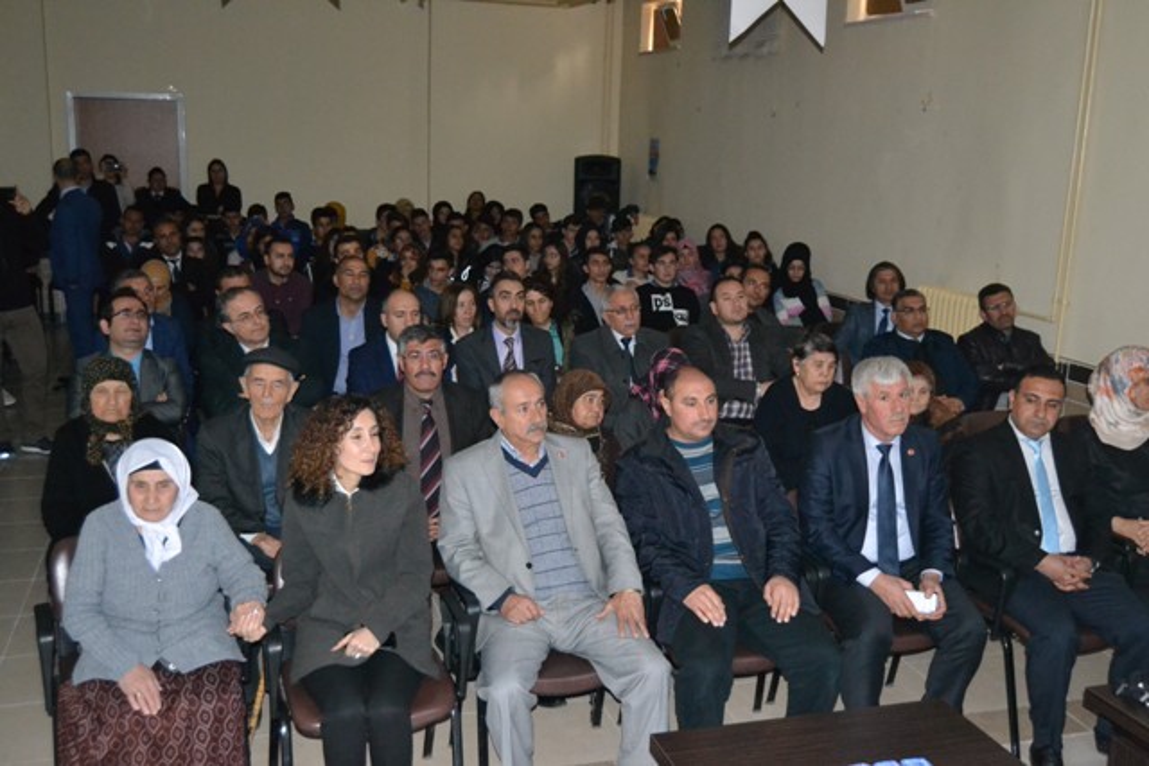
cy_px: 383
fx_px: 1149
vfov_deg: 36.9
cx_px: 574
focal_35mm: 36
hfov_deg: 53.1
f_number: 3.8
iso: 3200
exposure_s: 1/60
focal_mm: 24
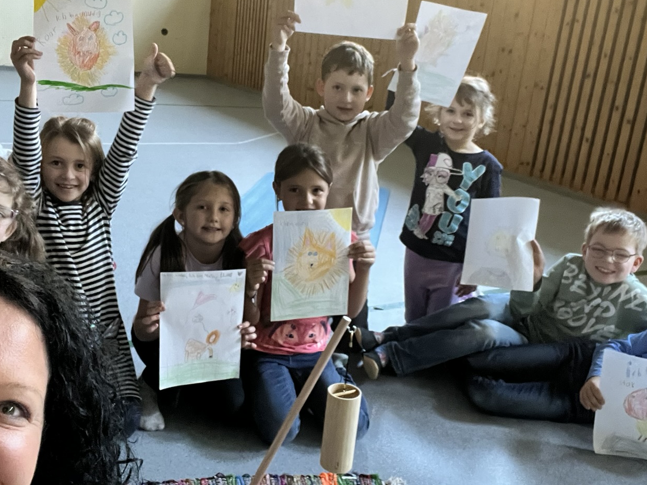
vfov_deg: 37.7
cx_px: 305
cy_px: 218
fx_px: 710
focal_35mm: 38
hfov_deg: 49.0
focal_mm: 2.71
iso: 800
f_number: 2.2
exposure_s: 1/24
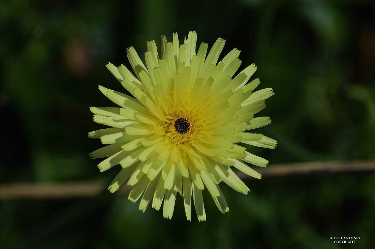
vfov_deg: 2.8
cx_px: 178
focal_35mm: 485
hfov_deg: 4.3
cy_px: 125
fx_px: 5045
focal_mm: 300
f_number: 8
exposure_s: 1/800
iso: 100
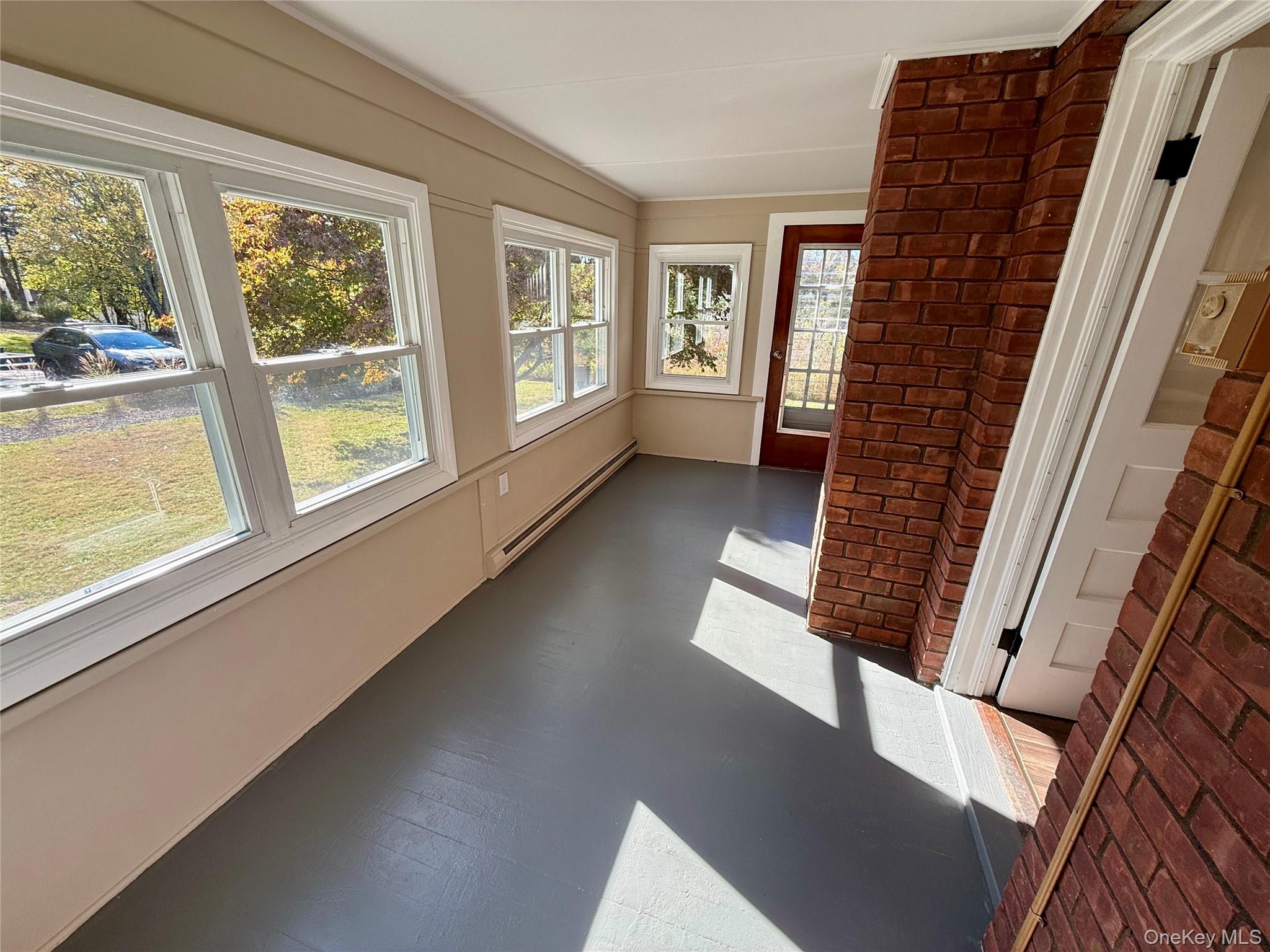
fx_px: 514
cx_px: 635
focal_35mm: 14
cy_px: 476
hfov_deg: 102.1
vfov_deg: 85.7
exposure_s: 1/228
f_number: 2.2
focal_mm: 2.22
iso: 64
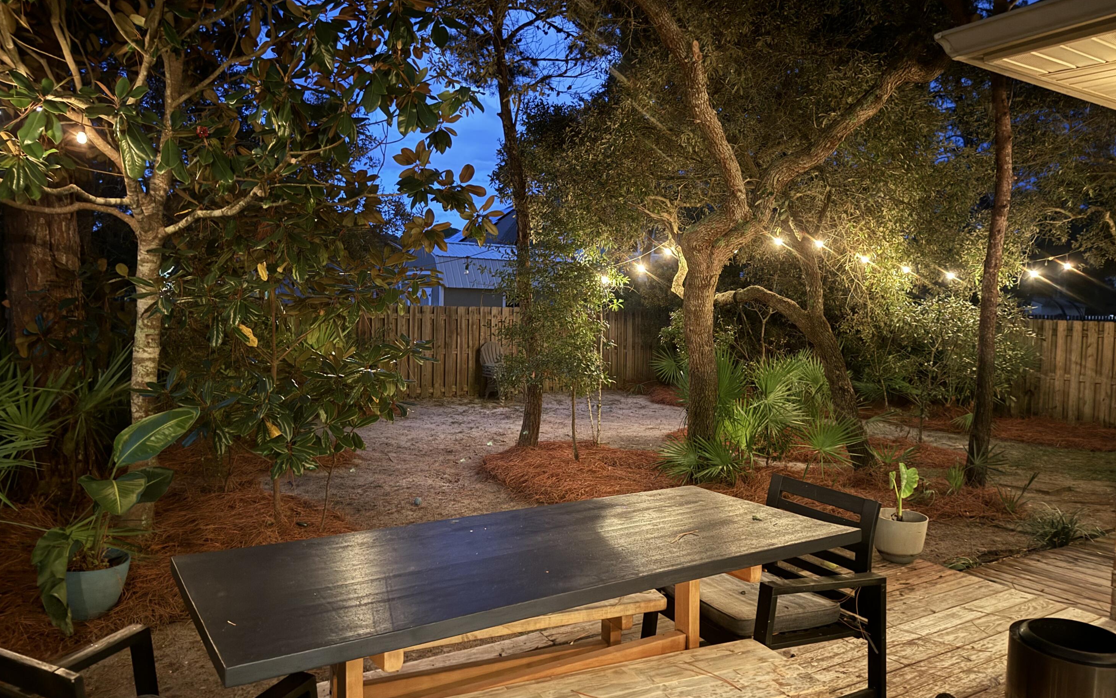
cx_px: 566
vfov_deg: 47.6
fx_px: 791
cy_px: 357
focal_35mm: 26
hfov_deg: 70.4
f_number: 1.78
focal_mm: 6.76
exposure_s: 1/5
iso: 1250
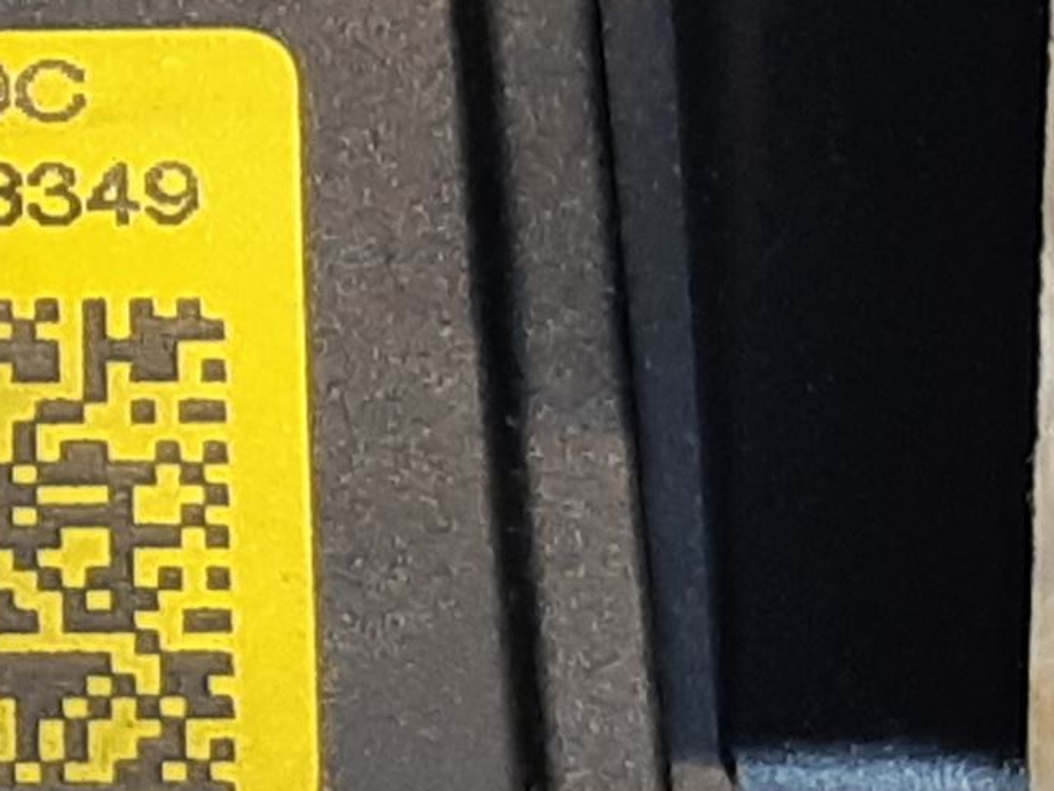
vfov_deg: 18.2
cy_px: 501
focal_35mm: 81
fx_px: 2467
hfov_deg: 20.3
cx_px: -573
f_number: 1.7
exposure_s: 1/50
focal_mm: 3.93
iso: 50
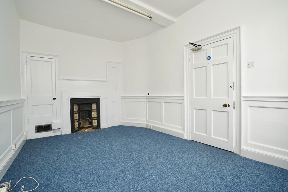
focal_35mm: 16
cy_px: 96
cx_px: 144
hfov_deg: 96.8
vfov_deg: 73.7
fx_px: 128
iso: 400
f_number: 4
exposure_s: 1/160
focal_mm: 16
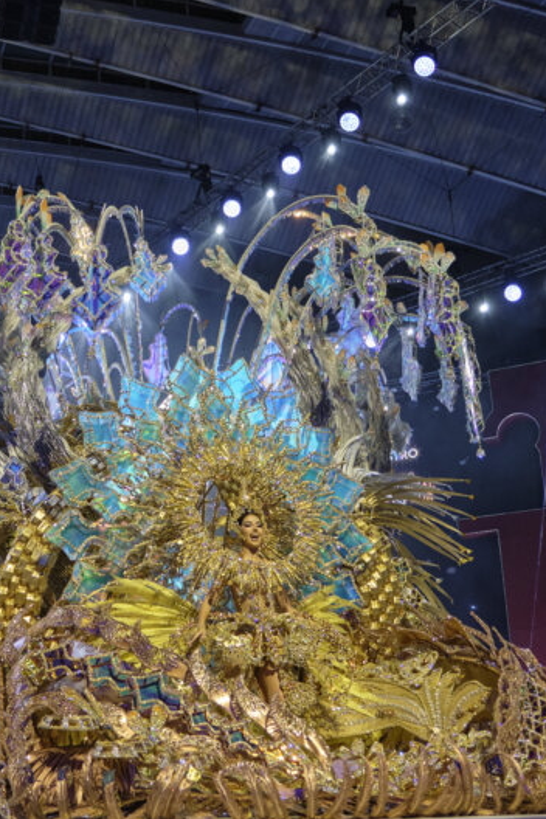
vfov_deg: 37.5
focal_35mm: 53
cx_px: 93
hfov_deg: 25.0
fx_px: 1206
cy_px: 410
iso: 1250
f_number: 3.2
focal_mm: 23.3
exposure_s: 1/320
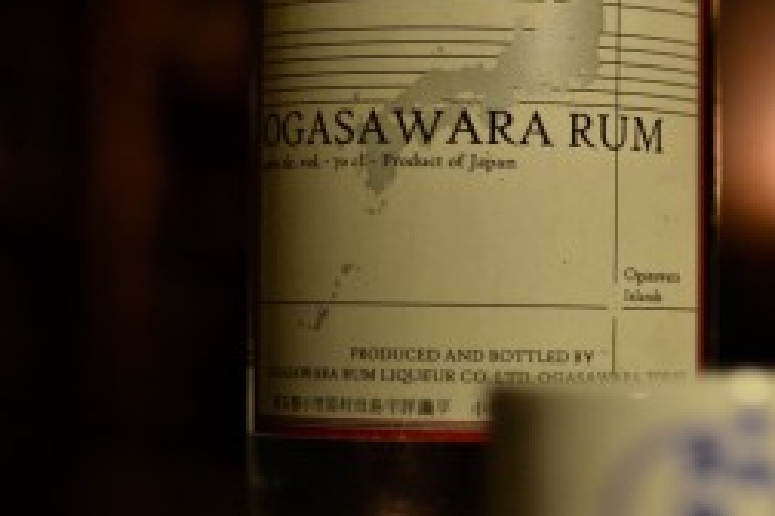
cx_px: 923
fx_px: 2869
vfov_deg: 10.1
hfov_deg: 14.9
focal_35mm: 133
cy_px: -137
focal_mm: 35
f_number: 1.8
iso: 640
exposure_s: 1/60
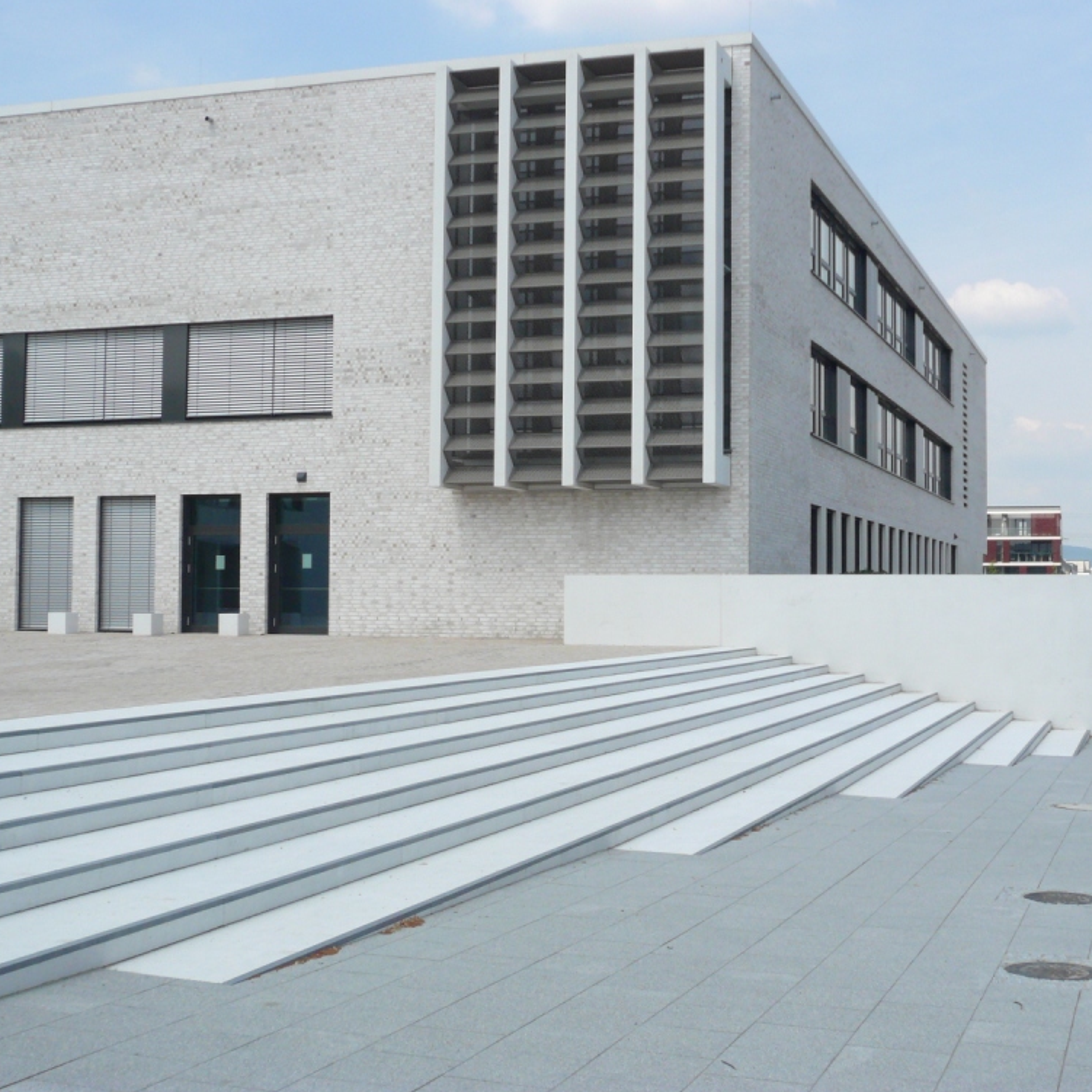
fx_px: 1677
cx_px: 670
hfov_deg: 35.9
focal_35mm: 47
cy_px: 547
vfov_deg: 36.1
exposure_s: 1/200
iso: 100
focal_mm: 6.4
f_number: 9
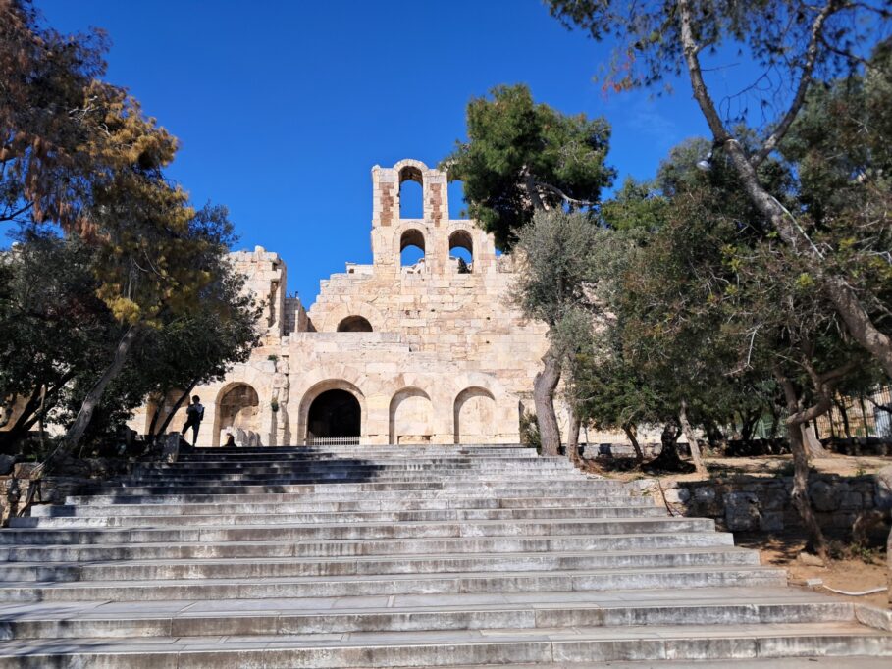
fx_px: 696
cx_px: 446
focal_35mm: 27
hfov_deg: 65.3
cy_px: 334
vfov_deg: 51.4
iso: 50
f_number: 1.8
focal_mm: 4
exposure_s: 1/988
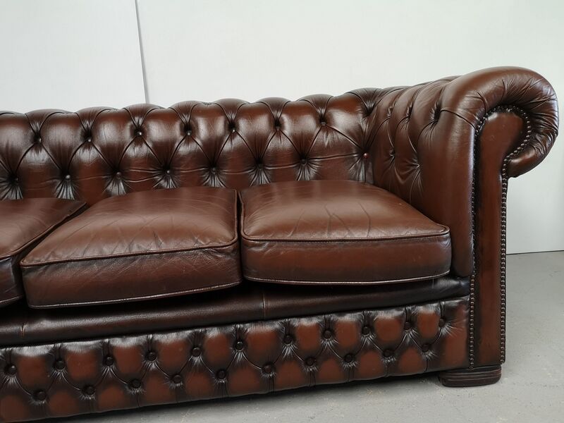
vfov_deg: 51.4
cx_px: 282
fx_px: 440
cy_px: 212
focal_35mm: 27
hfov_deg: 65.3
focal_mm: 5.58
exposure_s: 1/60
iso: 200
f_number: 1.8
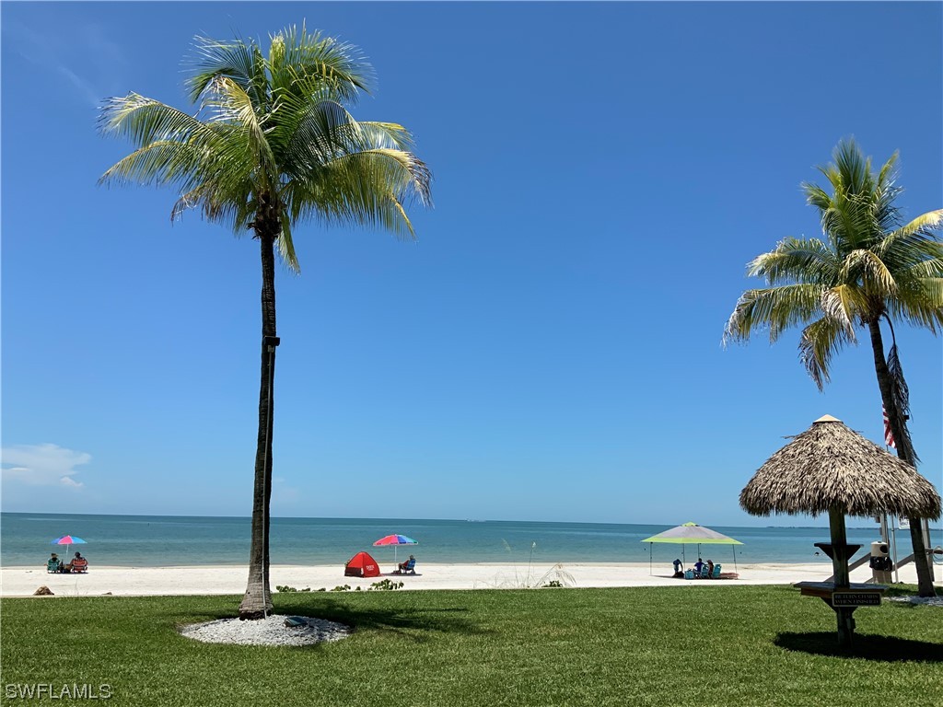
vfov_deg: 48.2
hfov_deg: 61.7
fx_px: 790
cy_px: 354
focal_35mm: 29
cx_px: 472
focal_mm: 3
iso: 16
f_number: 1.8
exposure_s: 1/2801
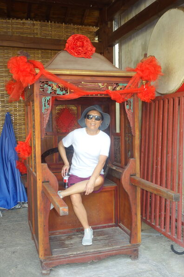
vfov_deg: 50.7
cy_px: 138
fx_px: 291
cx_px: 92
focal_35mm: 38
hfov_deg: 35.1
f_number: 2.8
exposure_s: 1/80
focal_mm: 14.23
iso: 125
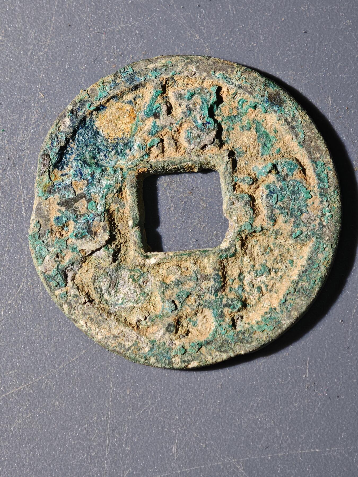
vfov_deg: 21.3
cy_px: 238
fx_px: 1269
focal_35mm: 92
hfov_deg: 16.1
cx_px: 179
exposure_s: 1/95
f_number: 2
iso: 400
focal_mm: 9
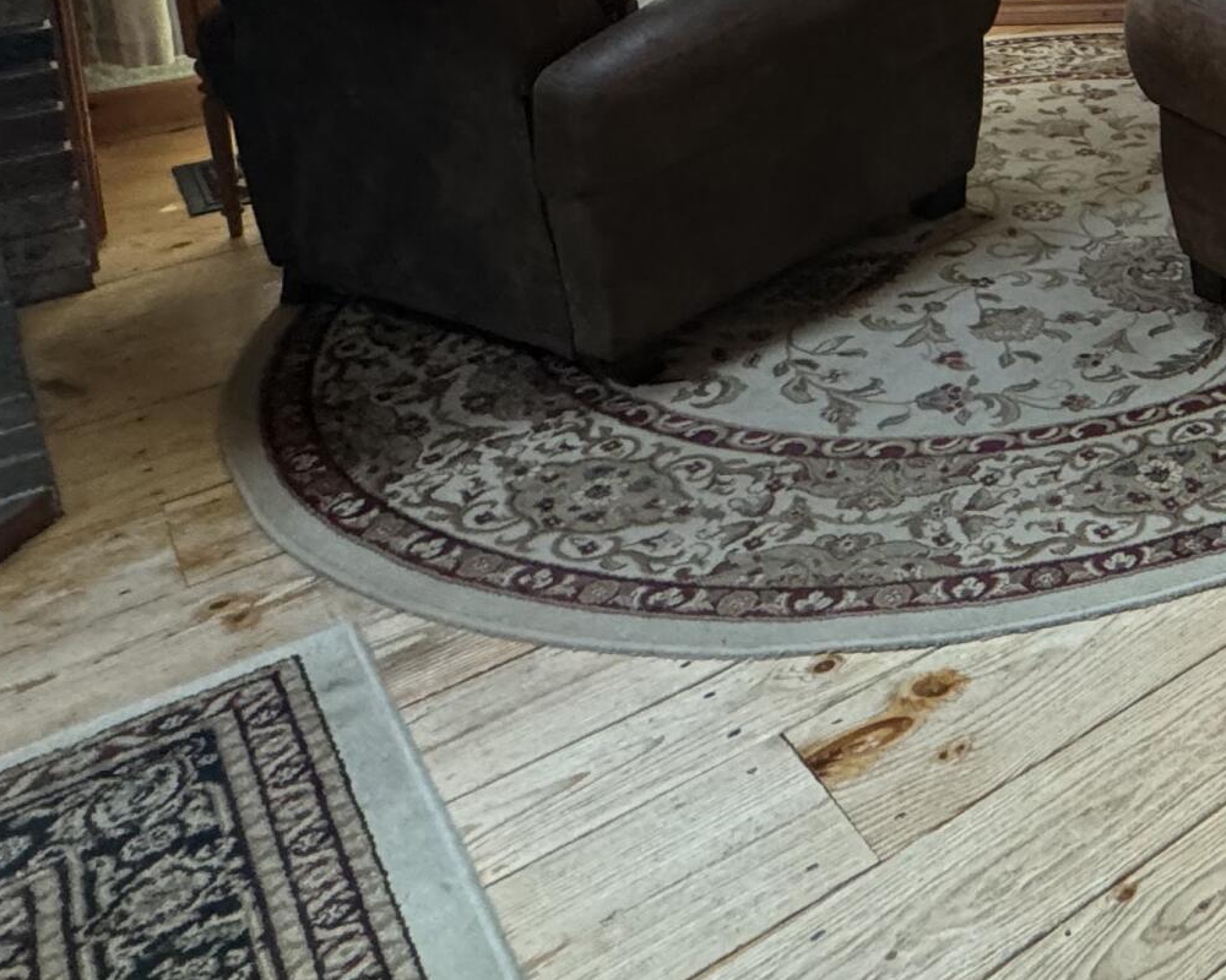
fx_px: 1488
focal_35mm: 41
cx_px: 1529
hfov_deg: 34.3
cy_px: -145
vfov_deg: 31.6
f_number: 2.2
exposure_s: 1/60
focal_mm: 2.22
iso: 400
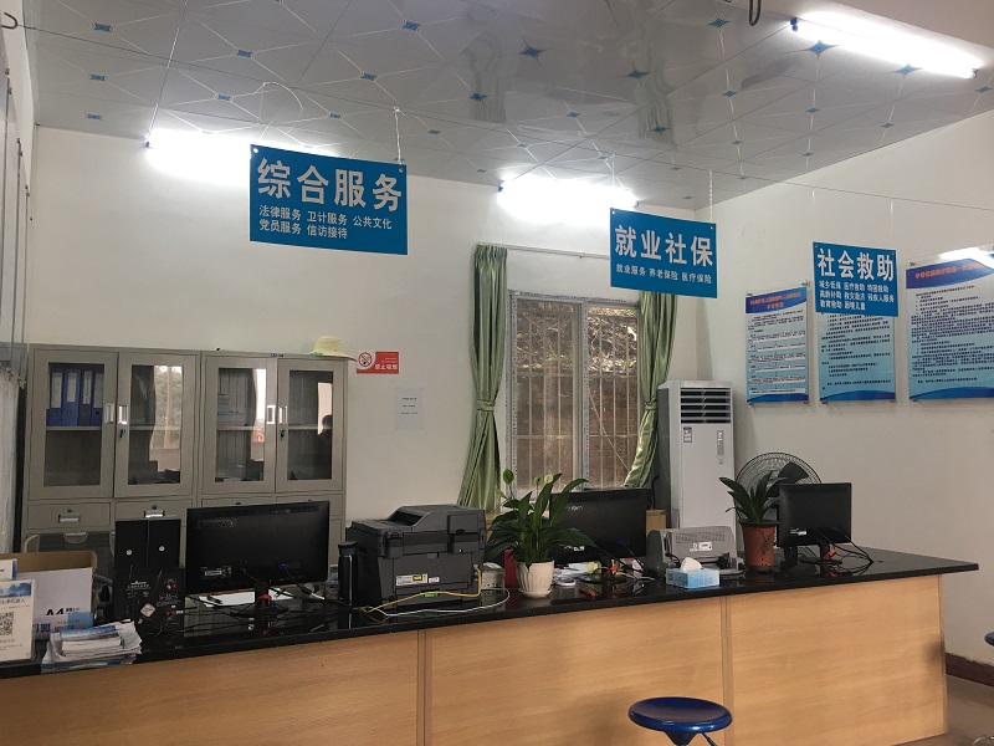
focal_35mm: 29
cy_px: 373
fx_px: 833
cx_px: 497
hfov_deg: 61.7
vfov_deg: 48.2
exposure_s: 1/17
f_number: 2.2
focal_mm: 4.15
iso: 32
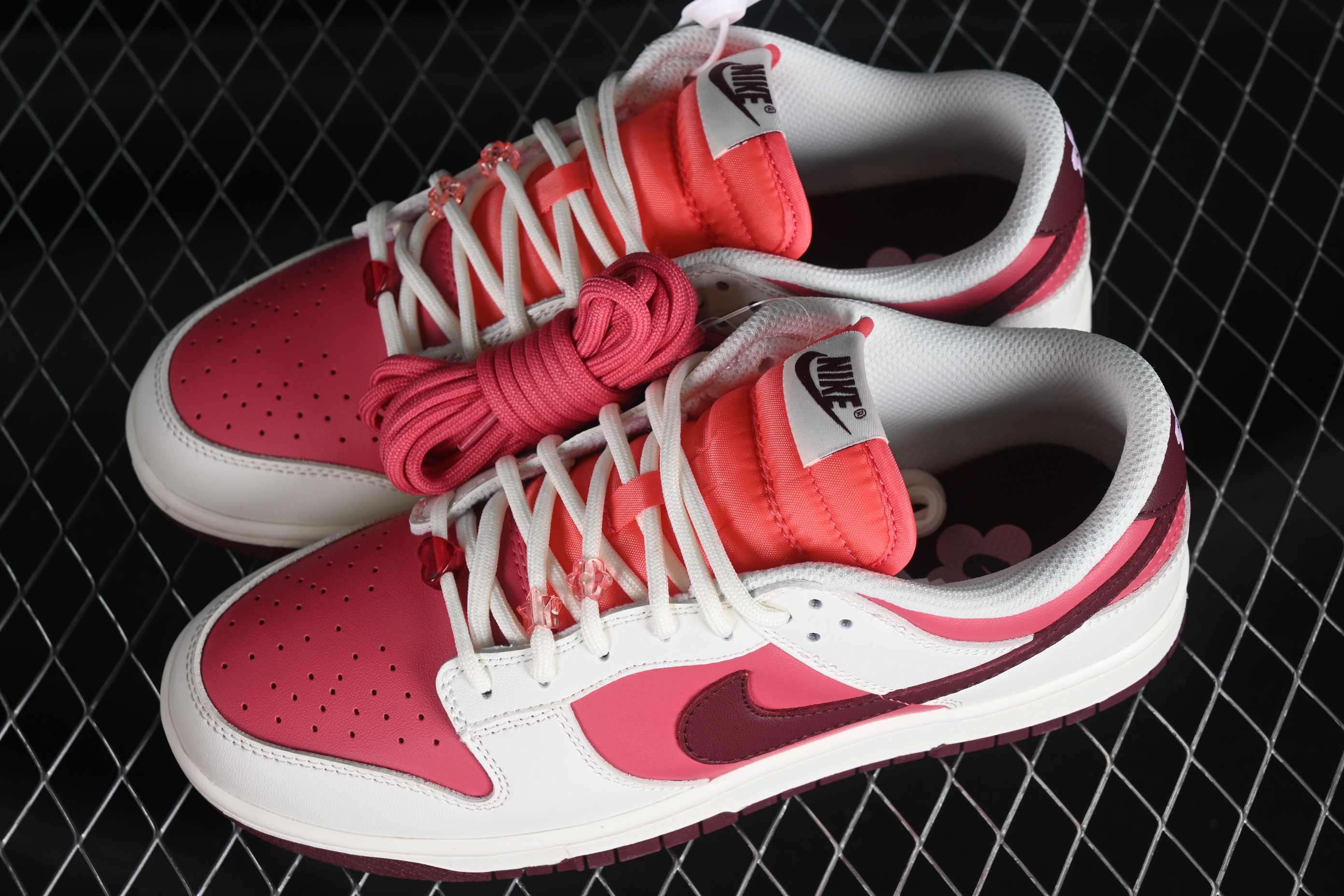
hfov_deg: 27.0
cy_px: 448
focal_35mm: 75
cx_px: 672
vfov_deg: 18.2
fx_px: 2800
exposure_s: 1/60
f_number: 7.1
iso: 160
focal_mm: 50
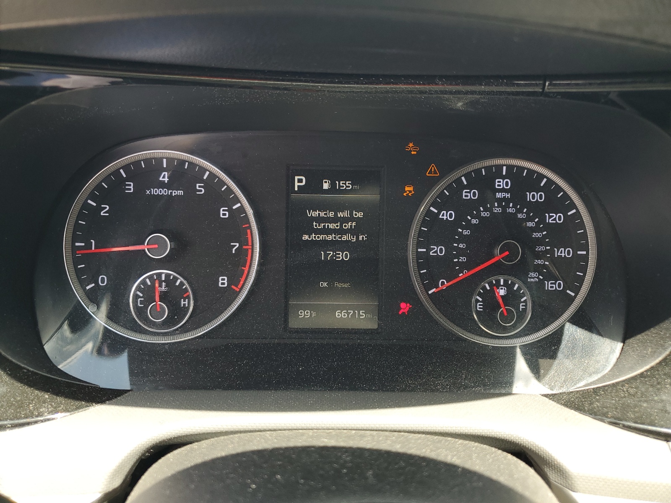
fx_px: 504
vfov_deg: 53.1
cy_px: 252
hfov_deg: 67.3
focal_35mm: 26
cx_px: 336
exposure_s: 1/172
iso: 50
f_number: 1.5
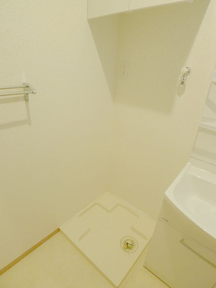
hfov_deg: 56.8
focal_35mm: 24
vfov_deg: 71.6
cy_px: 144
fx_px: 200
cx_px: 108
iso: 160
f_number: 2
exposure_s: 1/60
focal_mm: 5.1
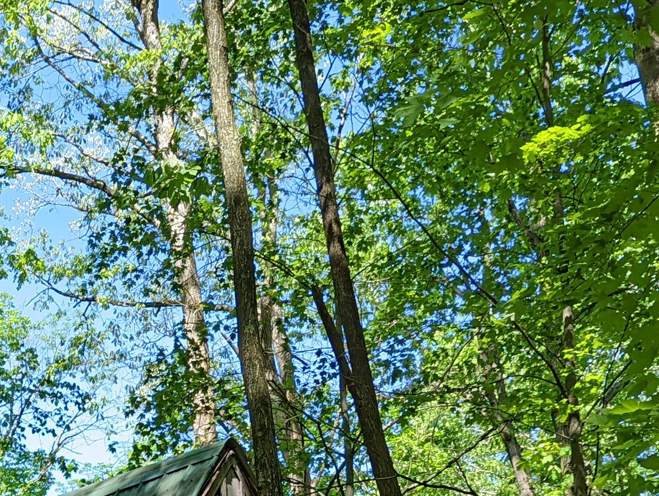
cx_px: -87
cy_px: 777
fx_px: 1563
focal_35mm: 82
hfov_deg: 22.3
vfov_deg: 16.2
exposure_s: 1/343
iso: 38
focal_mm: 6.81
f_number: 1.85
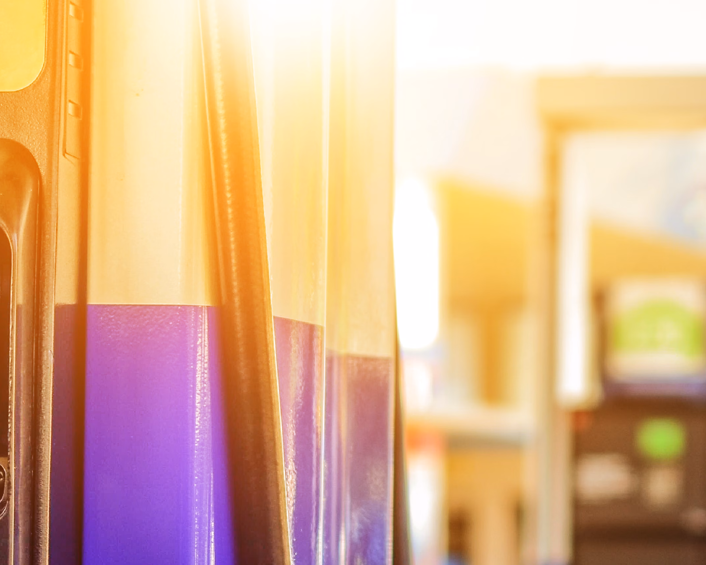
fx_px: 4116
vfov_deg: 7.8
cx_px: 340
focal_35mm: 197
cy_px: 589
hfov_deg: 9.8
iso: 100
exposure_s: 1/400
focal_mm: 50
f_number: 3.2
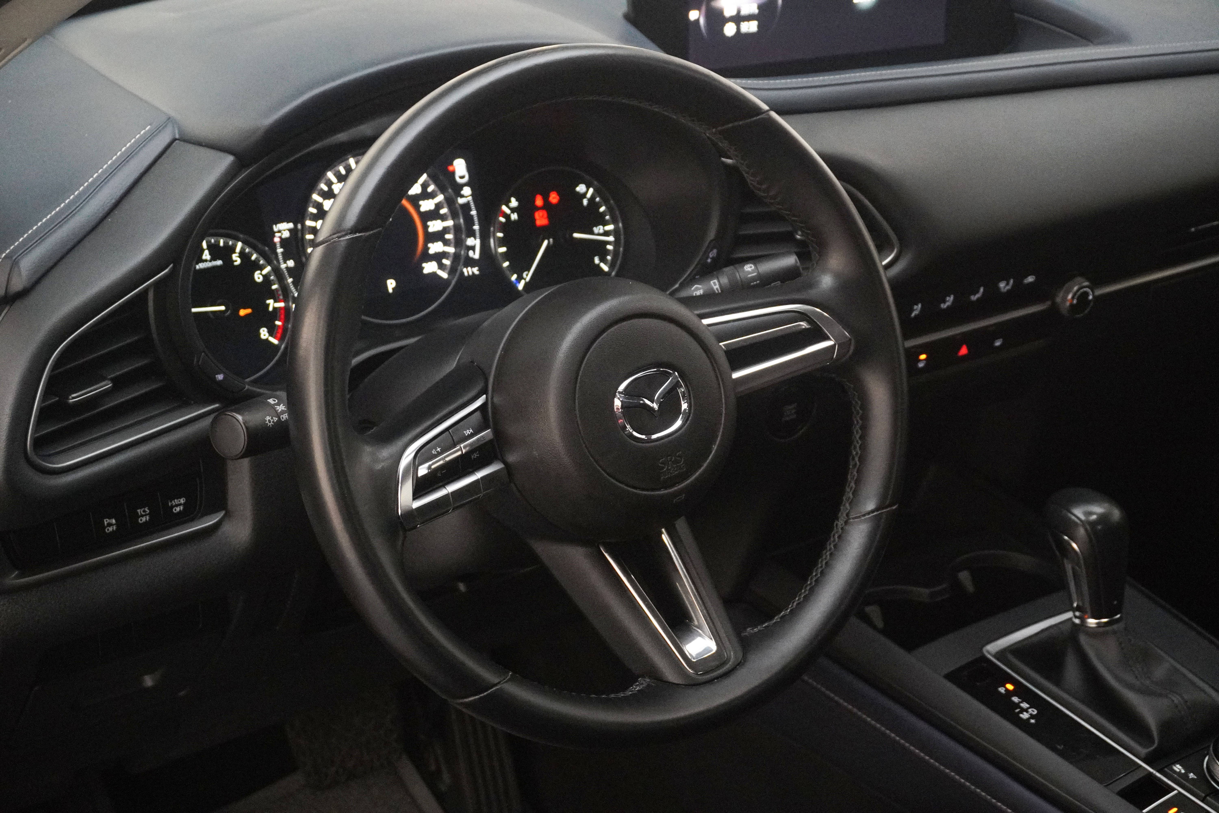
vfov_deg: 25.1
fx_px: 1828
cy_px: 406
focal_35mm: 54
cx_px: 610
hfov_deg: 36.9
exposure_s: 1/80
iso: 6400
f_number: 6.3
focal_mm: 36
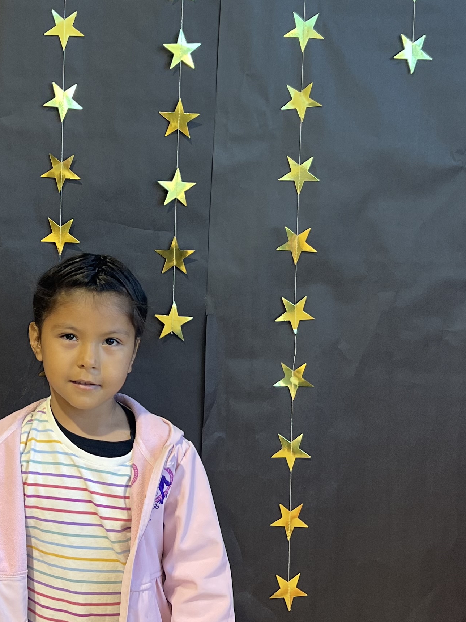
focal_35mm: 61
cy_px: 248
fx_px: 1095
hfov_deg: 23.4
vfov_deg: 31.6
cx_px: 51
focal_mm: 5.7
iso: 125
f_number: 1.5
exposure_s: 1/101
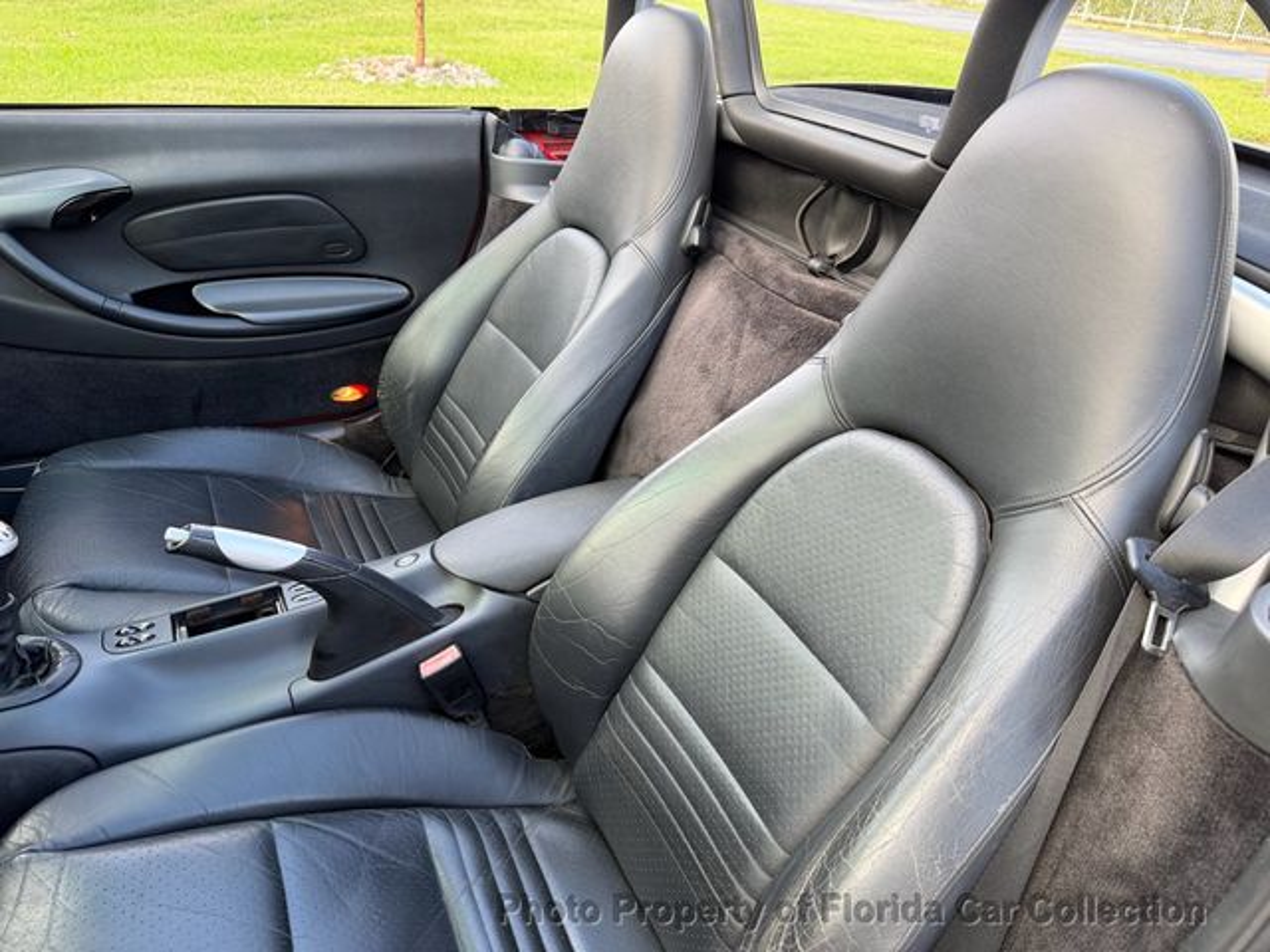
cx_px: 635
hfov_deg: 71.6
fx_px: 881
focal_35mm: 24
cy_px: 476
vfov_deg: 56.8
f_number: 1.78
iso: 50
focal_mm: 6.76
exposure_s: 1/130
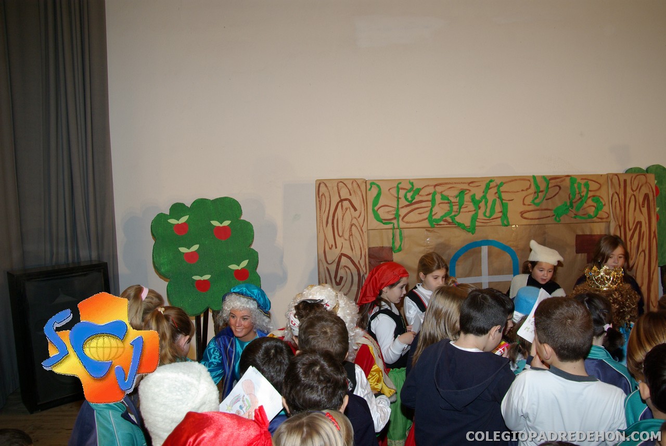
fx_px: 500
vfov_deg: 48.1
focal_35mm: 27
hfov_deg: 67.3
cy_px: 223
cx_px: 333
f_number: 5.6
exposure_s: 1/30
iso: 400
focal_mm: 18
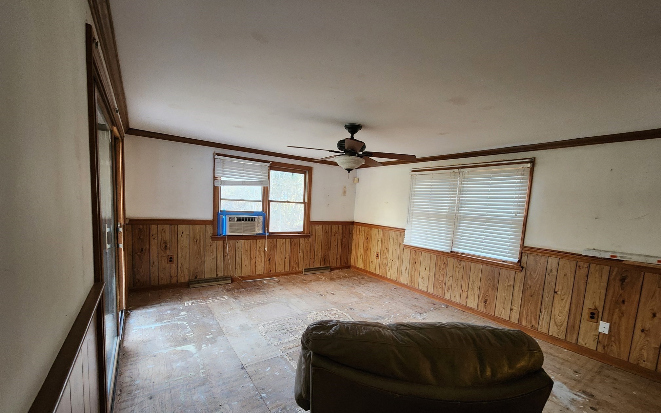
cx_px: 330
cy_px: 227
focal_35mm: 14
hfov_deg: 105.3
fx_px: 252
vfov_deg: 78.4
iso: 500
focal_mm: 2.2
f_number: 2.2
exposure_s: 1/30
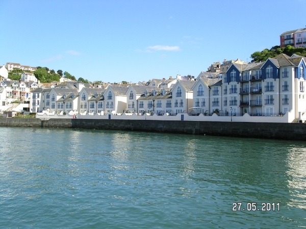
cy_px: 114
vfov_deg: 37.7
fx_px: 336
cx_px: 153
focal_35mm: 38
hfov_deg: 49.0
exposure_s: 1/350
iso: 100
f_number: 5.6
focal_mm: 7.8
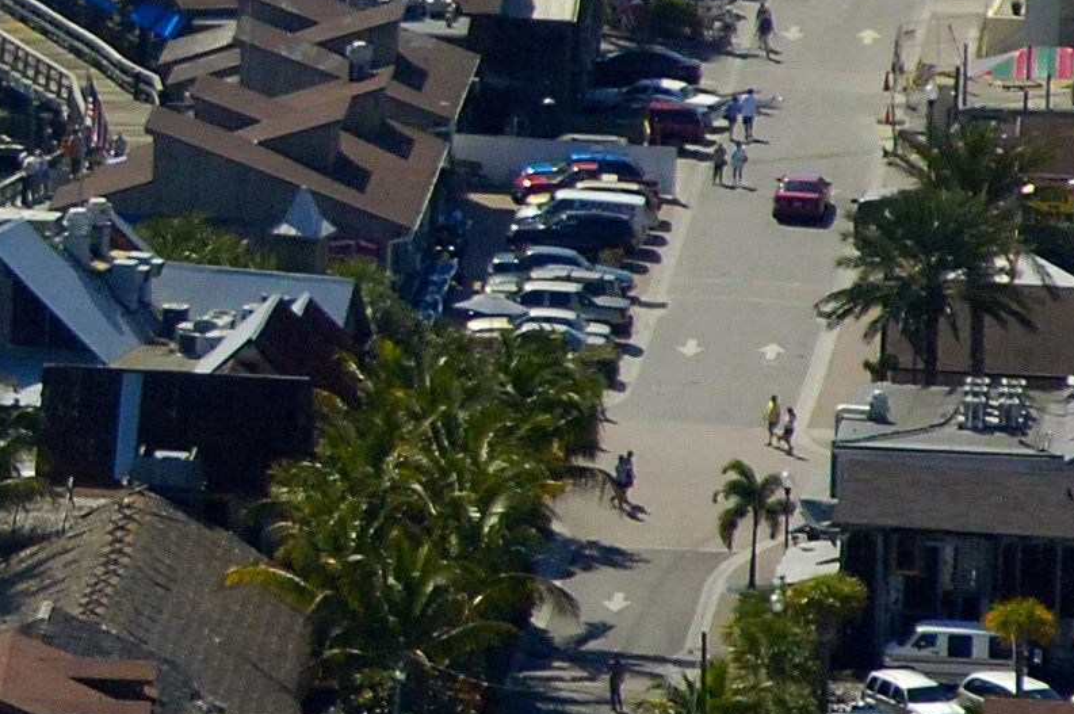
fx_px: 21756
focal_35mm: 730
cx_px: -1246
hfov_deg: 2.8
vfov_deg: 1.9
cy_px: -38
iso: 400
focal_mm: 90
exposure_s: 1/1000
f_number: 9
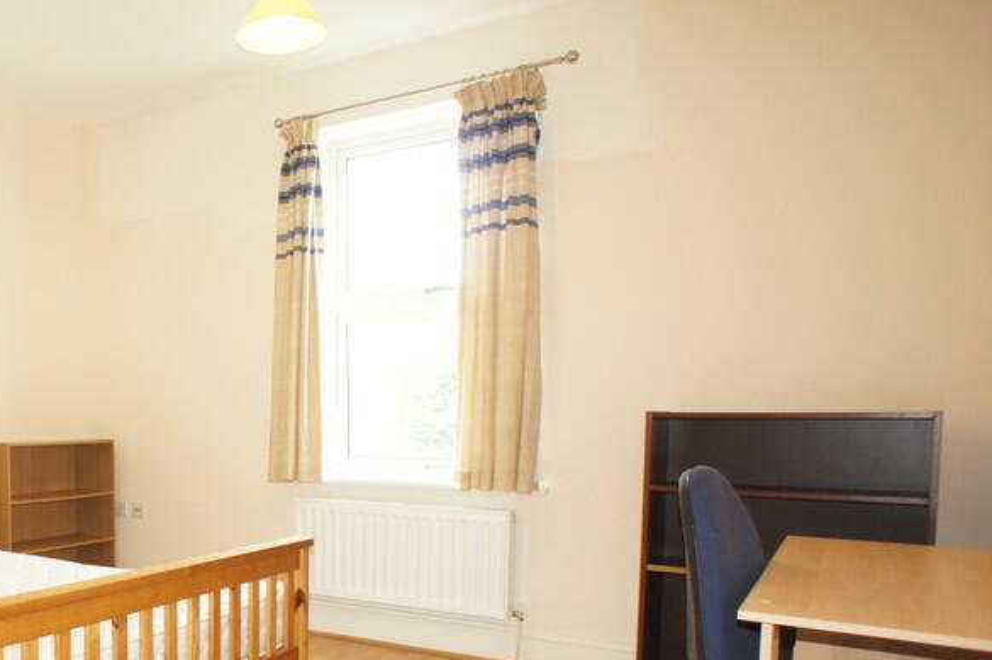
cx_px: 137
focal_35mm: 42
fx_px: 1156
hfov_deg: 43.2
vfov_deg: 31.4
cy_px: 481
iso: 200
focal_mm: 16
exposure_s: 1/60
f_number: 3.2
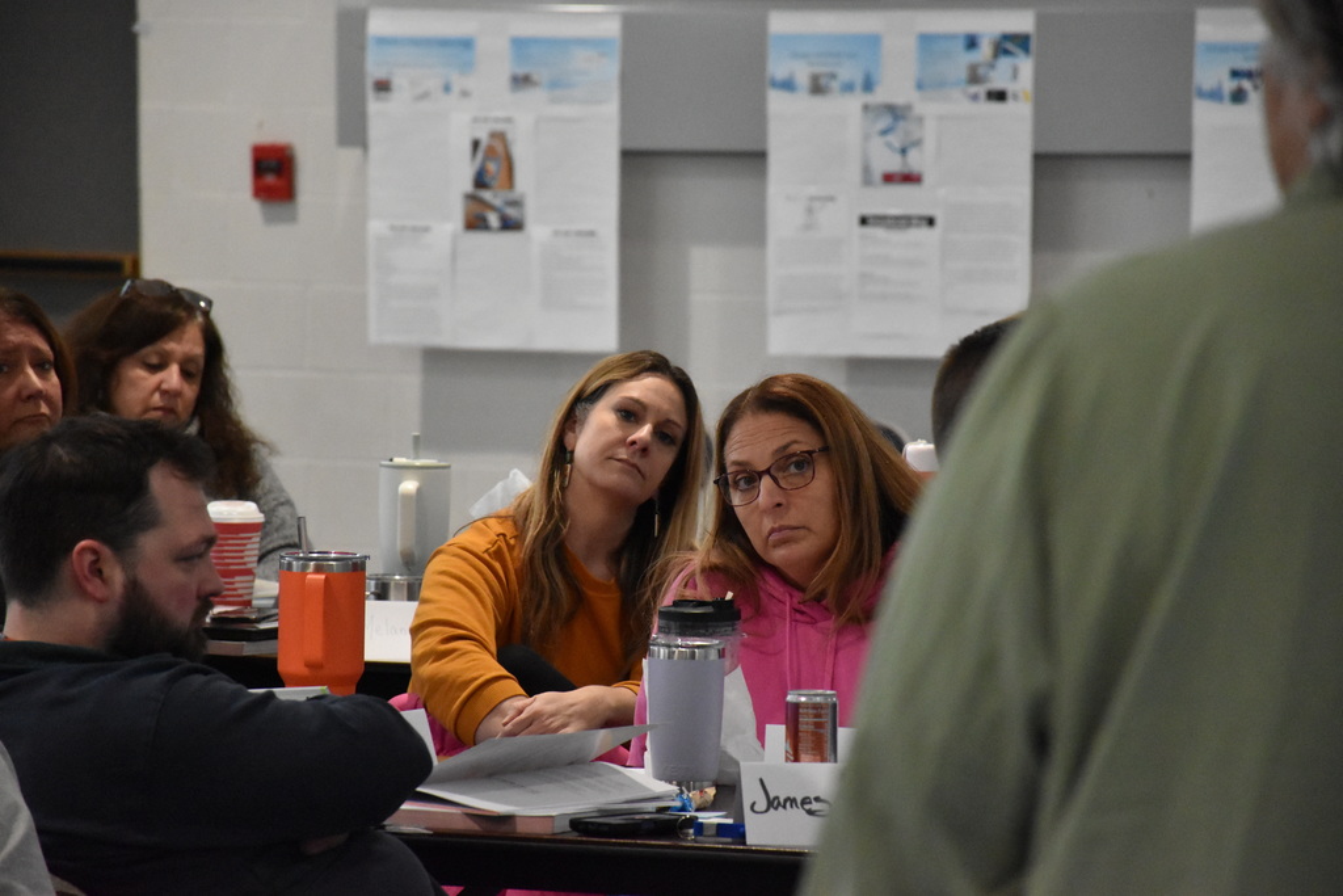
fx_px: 7835
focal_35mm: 210
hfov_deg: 9.8
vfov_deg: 6.5
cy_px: 448
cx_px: 672
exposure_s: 1/320
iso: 6400
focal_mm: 140
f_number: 5.6
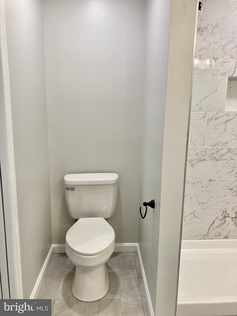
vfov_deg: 63.4
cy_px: 158
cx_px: 118
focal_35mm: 28
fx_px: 256
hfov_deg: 49.7
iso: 50
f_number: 1.8
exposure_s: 1/60
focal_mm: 3.99
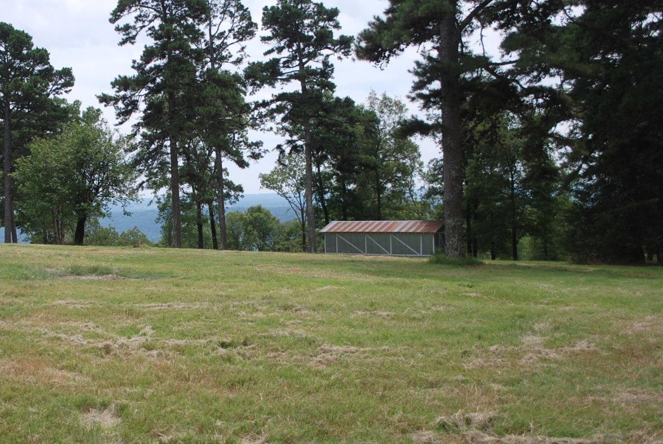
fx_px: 830
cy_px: 247
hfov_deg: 42.3
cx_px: 173
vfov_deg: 29.9
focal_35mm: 45
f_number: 3.5
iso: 100
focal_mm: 18
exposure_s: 1/1000
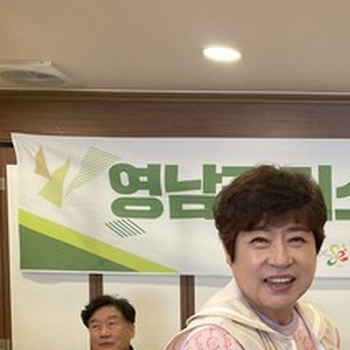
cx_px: 429
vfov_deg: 25.0
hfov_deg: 23.9
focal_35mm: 65
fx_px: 744
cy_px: 362
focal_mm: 4.25
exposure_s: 1/60
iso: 160
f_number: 1.8
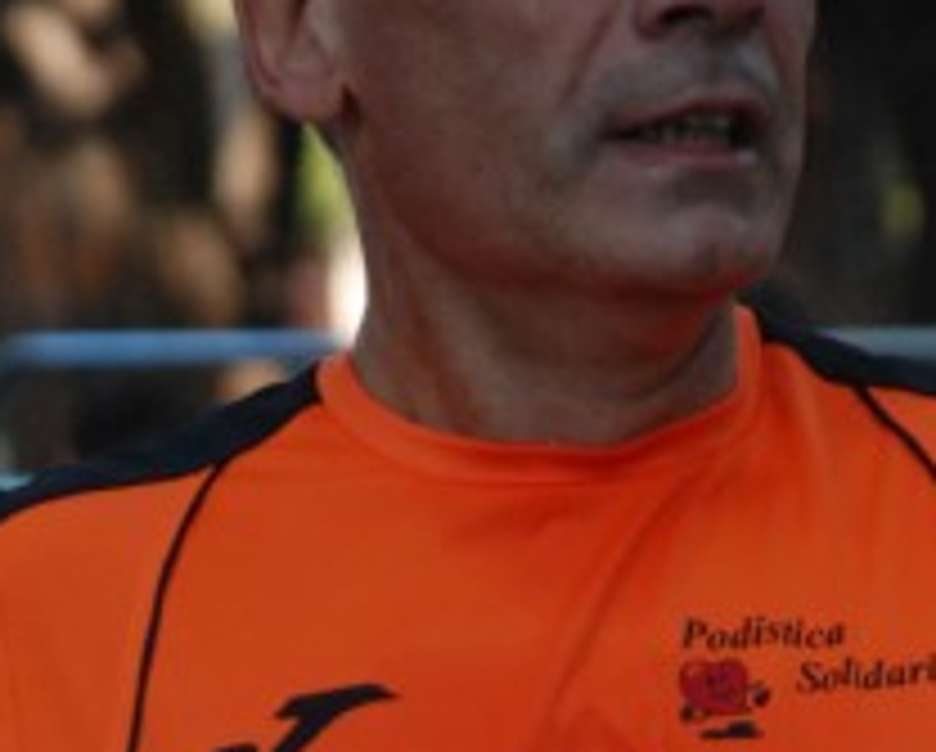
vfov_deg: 3.2
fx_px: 13538
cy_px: 729
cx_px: 592
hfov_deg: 4.0
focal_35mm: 488
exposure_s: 1/500
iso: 1000
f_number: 5.6
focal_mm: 120
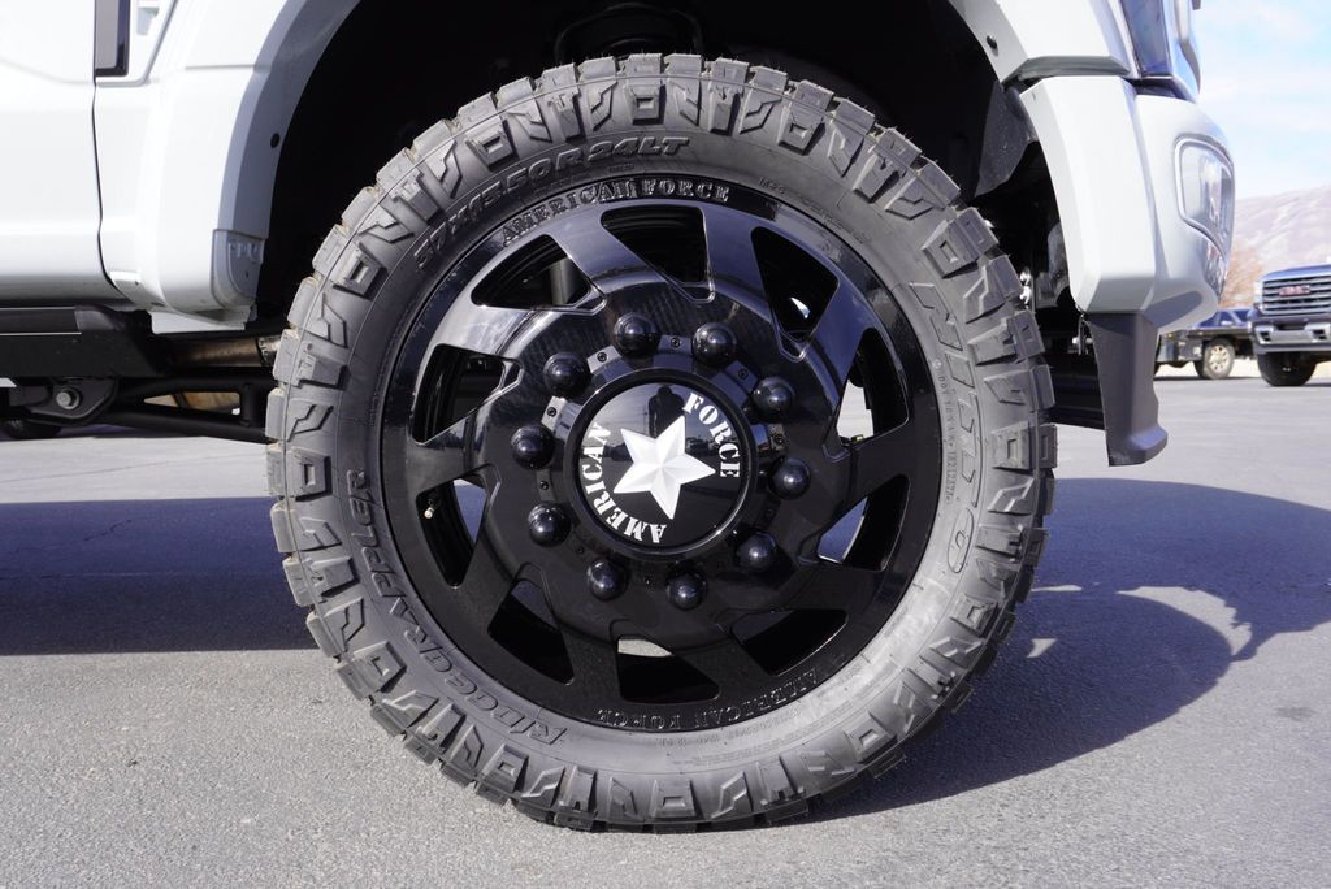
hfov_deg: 61.9
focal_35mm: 30
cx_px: 666
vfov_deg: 43.7
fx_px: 1110
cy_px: 444
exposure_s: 1/100
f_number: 7.1
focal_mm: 20
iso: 100
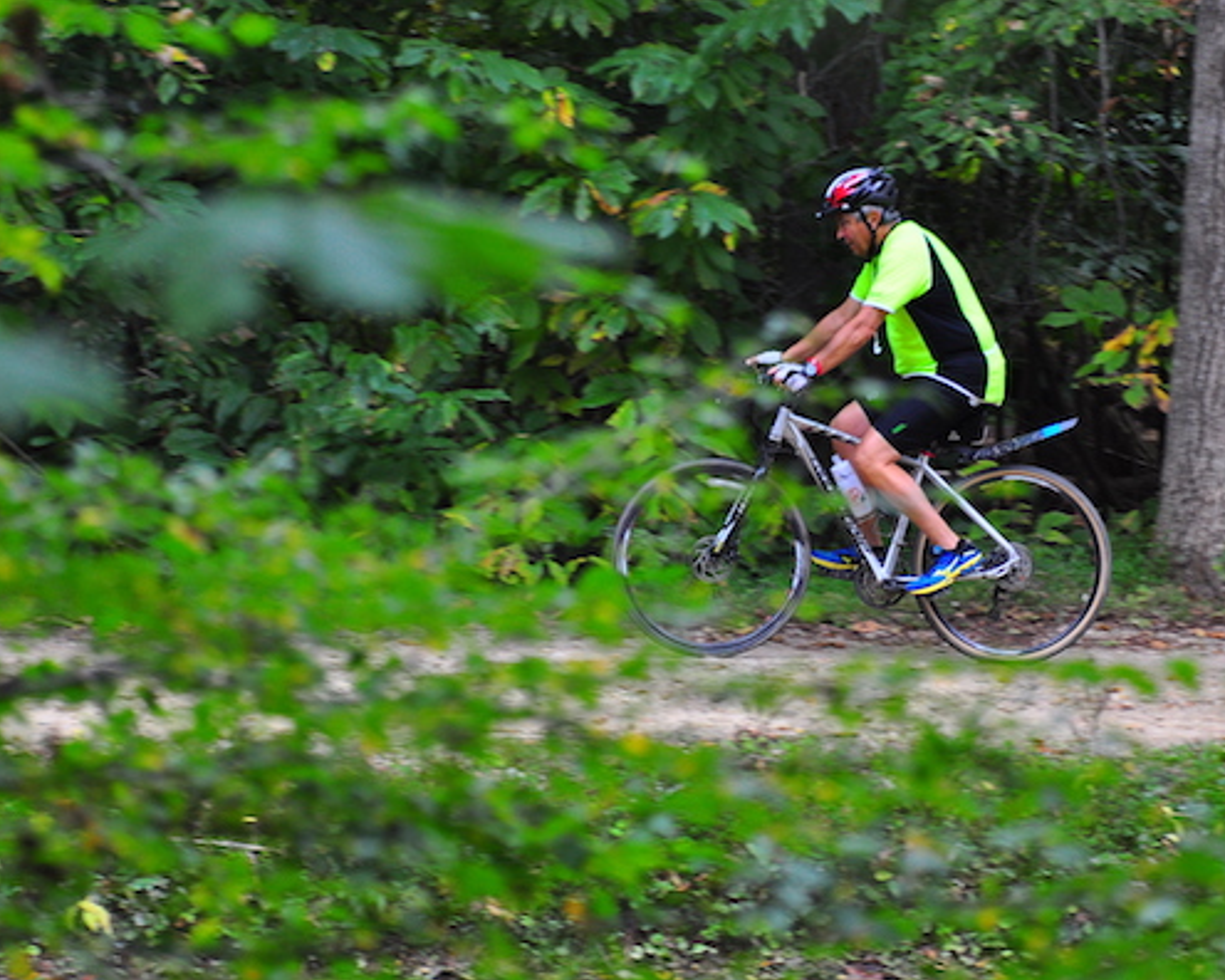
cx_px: 688
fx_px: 12057
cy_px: 489
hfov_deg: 5.8
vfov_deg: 4.7
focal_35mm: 333
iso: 500
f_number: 5
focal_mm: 195
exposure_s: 1/200
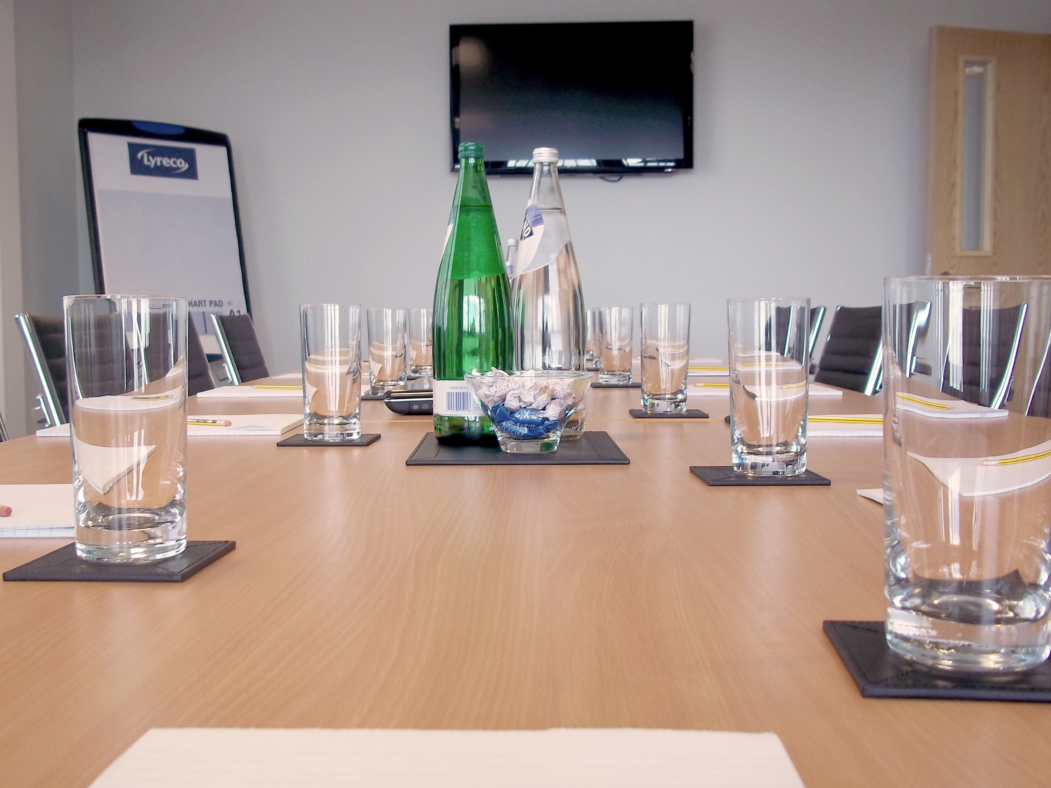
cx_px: 526
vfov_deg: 39.7
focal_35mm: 36
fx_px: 1093
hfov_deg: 51.4
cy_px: 394
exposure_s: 1/40
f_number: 3.1
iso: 80
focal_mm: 6.5
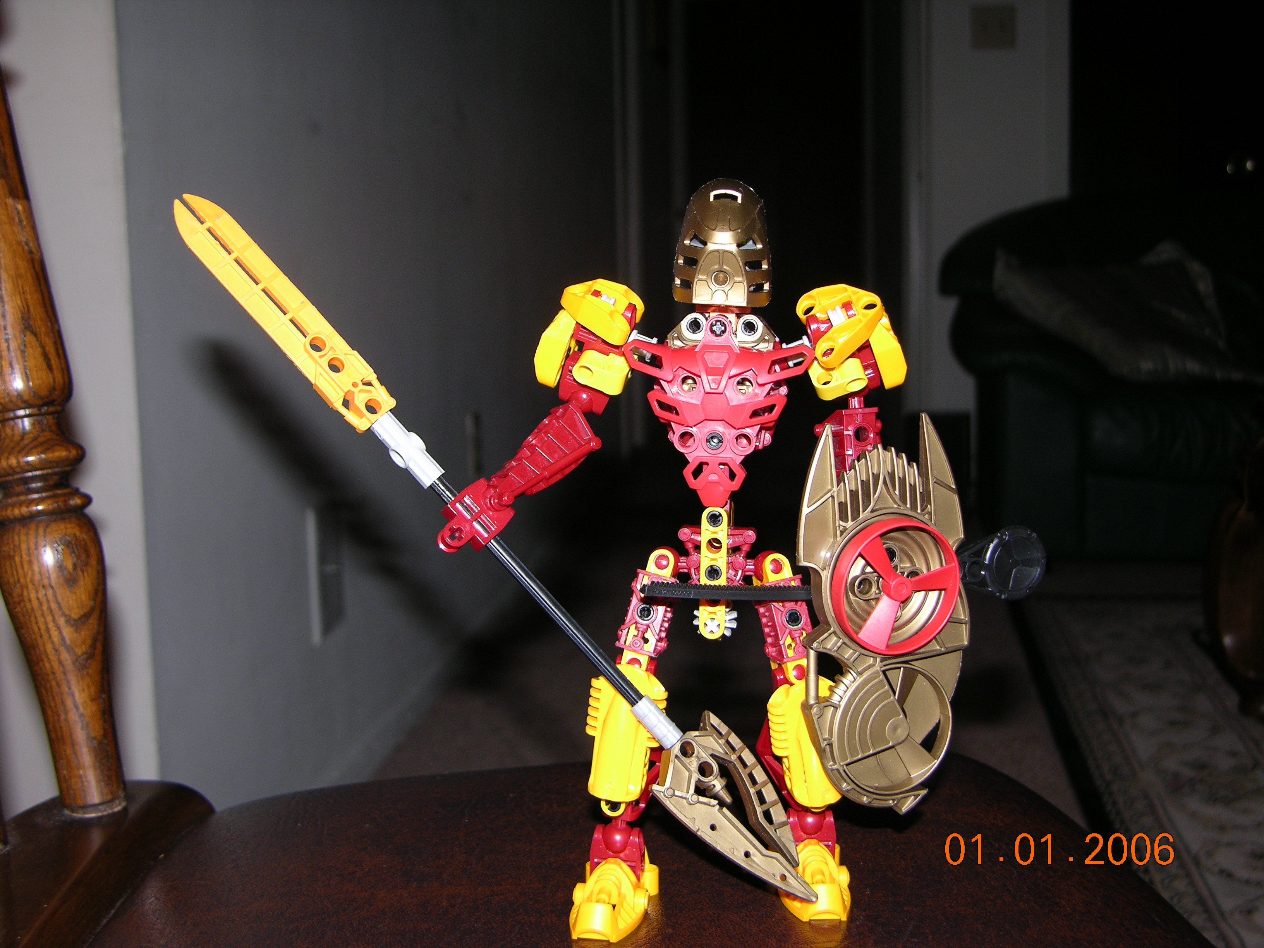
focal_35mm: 46
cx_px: 632
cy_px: 474
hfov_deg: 41.2
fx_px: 1680
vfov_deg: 31.5
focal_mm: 11.6
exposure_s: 1/60.1
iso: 50
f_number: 3
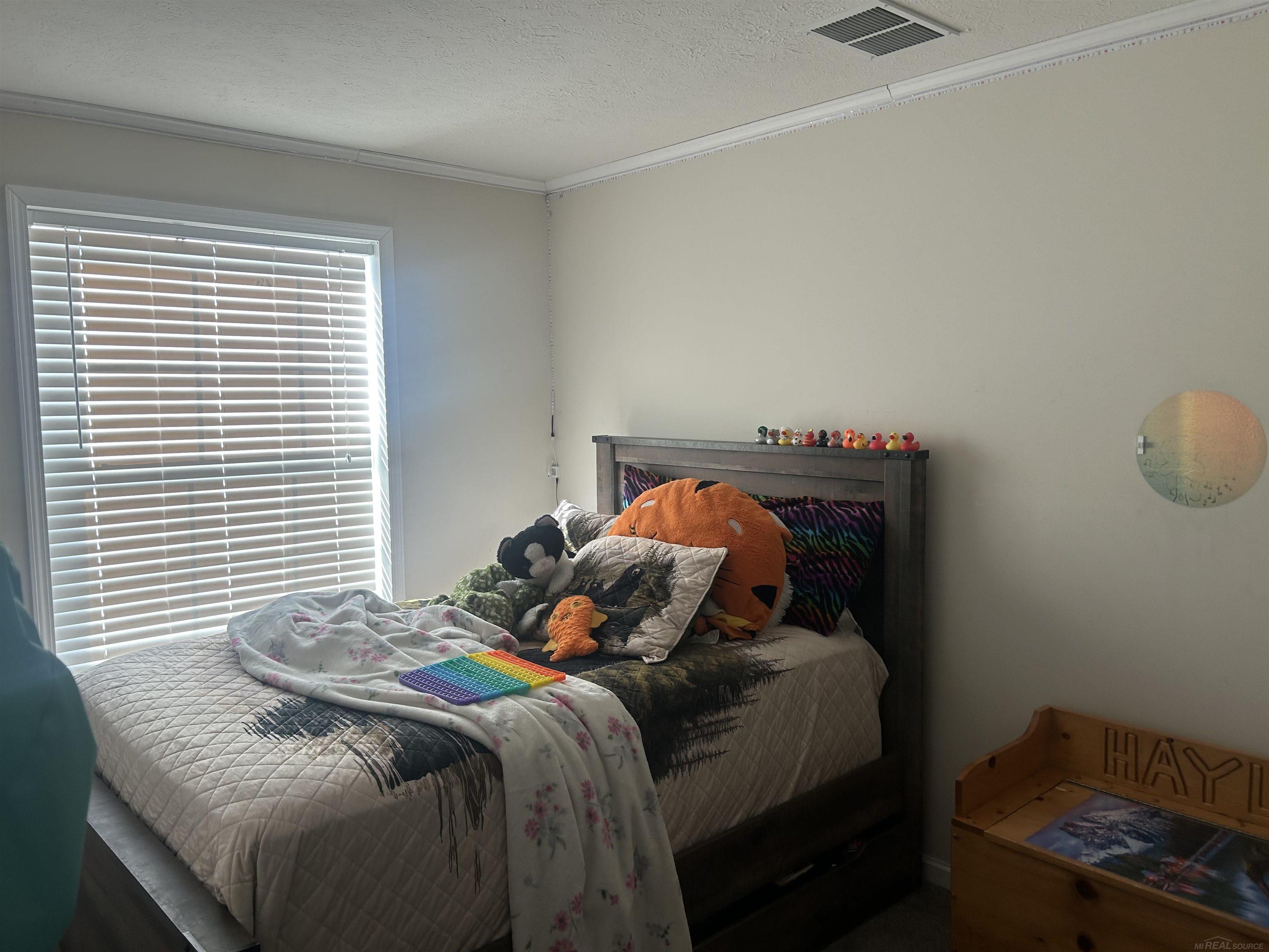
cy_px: 476
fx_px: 953
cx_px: 634
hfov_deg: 67.3
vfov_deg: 53.1
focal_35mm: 26
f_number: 1.5
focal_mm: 5.7
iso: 50
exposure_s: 1/130
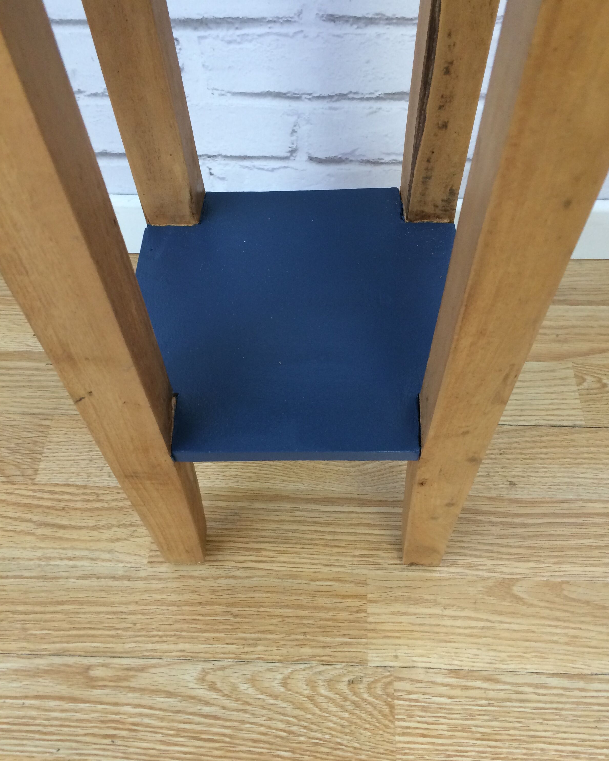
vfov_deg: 57.1
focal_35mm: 31
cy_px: 351
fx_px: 698
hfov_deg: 47.1
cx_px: 309
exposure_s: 1/33
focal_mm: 4.15
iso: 64
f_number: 2.2
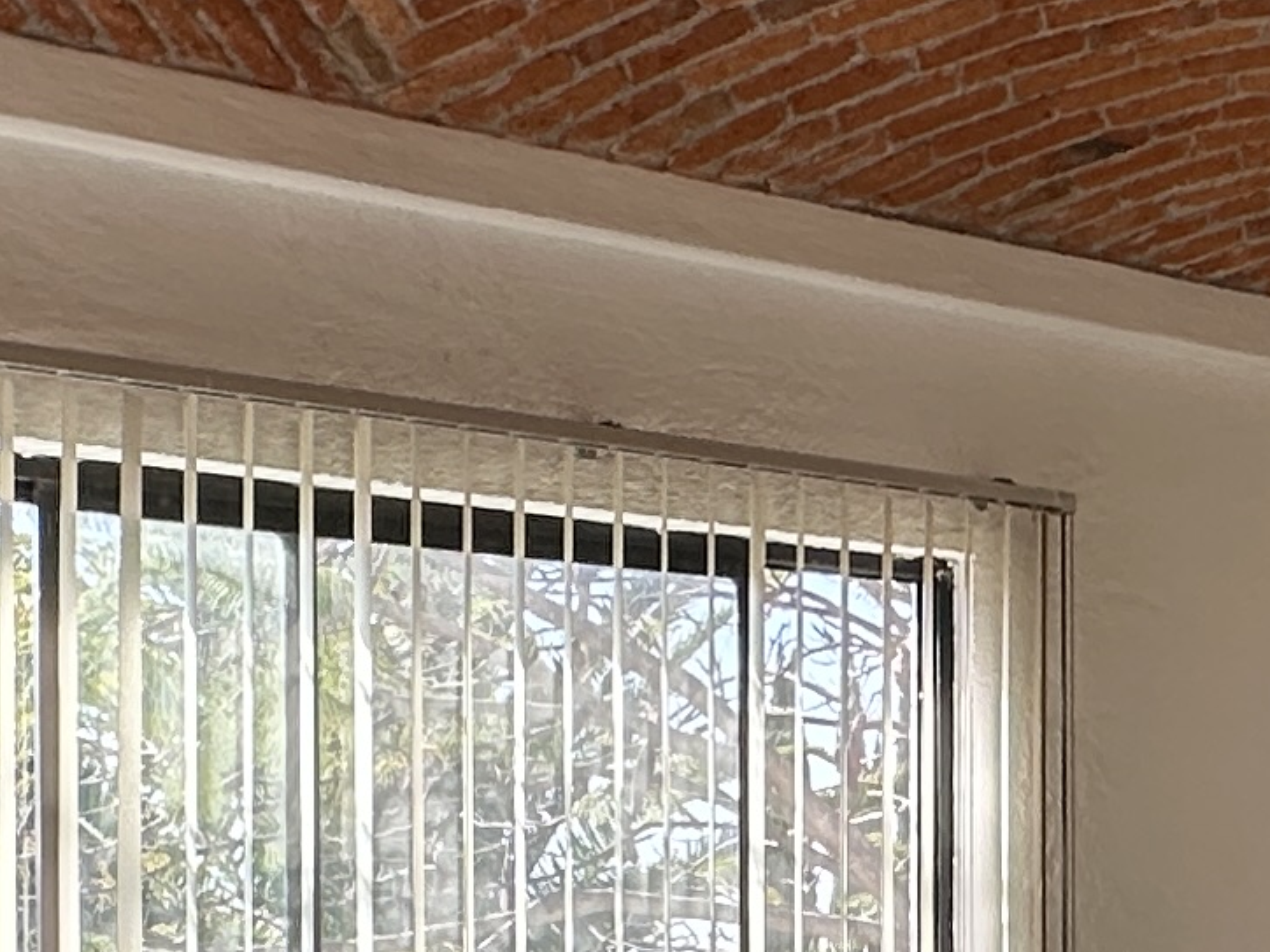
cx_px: 1149
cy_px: 1006
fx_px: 2862
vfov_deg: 18.3
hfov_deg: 24.3
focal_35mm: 78
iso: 40
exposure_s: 1/233
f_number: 2.2
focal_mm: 2.22
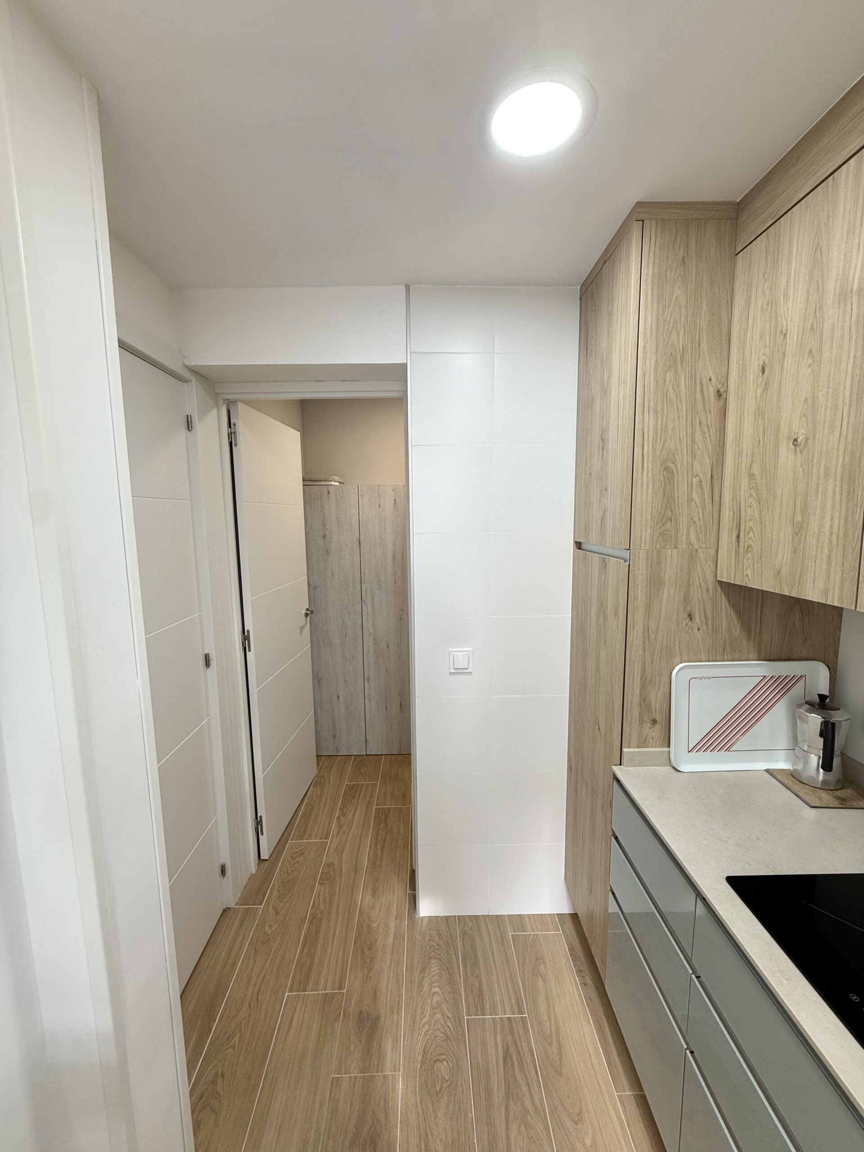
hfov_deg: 85.7
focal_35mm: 14
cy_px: 576
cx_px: 432
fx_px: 466
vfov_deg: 102.1
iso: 100
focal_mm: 2.22
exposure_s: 1/100
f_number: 2.2
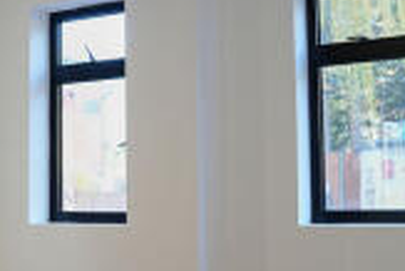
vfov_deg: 19.5
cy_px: 155
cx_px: 72
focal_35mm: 70
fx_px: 788
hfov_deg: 28.1
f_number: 2.8
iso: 800
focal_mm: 24
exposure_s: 1/200
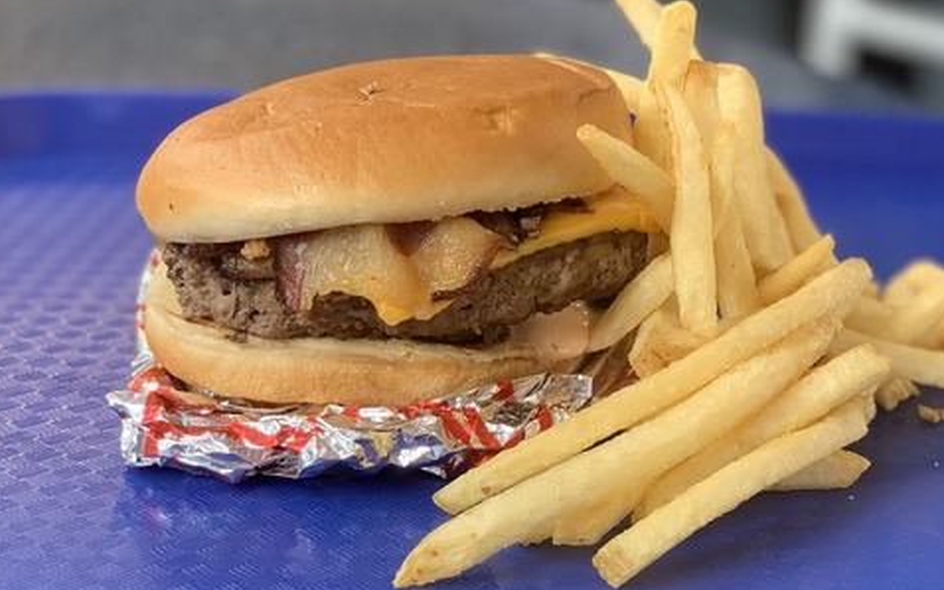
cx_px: 652
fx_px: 2316
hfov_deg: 22.9
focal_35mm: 90
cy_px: 305
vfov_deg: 14.5
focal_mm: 6
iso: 50
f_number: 2.4
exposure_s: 1/122
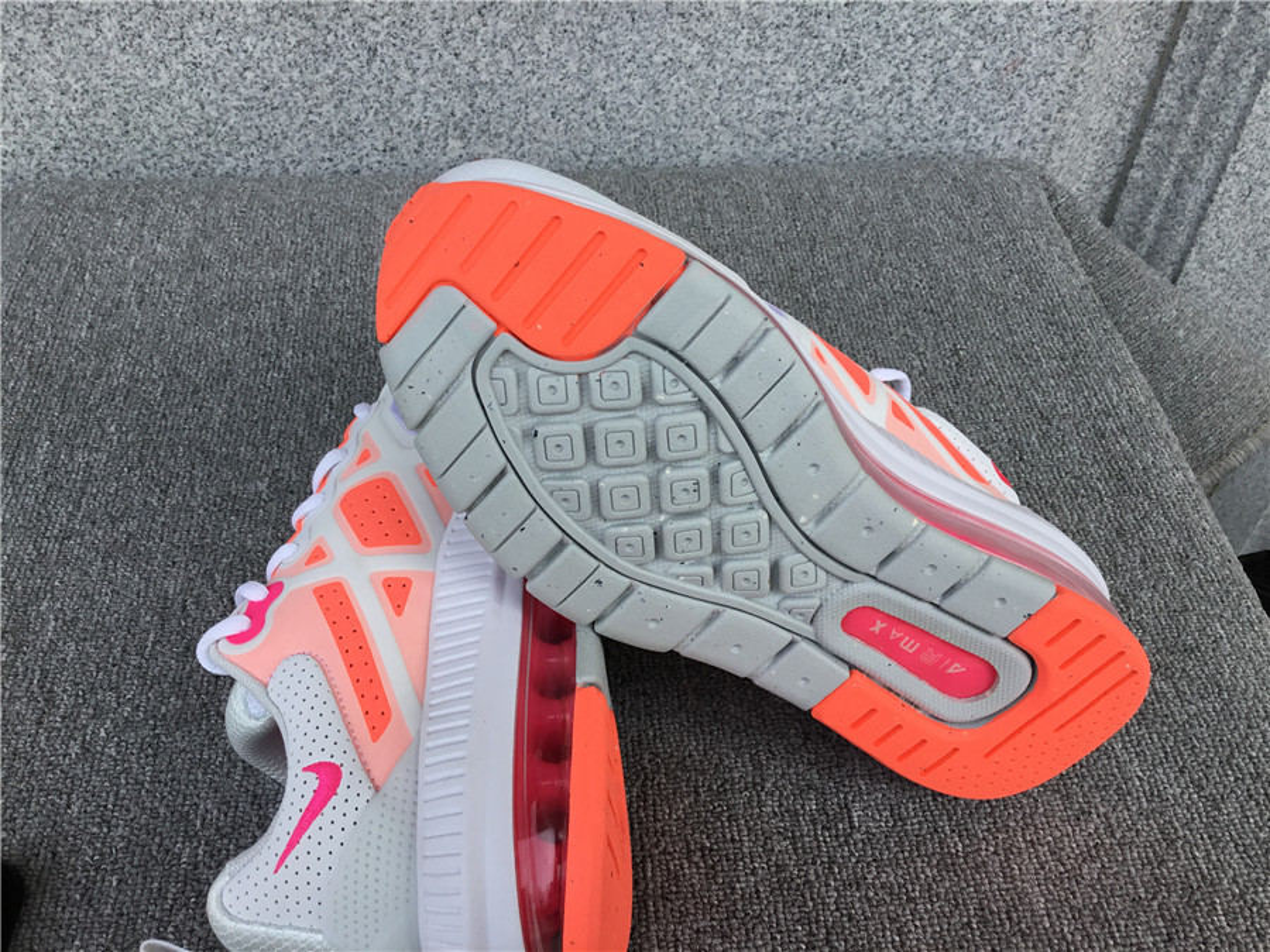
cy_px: 476
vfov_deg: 45.4
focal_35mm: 31
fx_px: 1137
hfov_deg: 58.4
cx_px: 635
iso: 25
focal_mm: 3.3
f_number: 2.4
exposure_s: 1/460
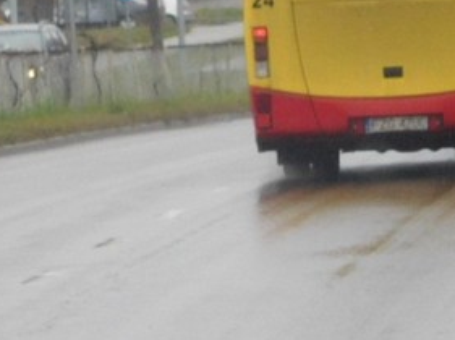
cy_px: -16
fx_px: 7575
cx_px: 162
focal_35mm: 577
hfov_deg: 3.4
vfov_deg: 2.6
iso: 400
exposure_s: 1/200
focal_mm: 32.1
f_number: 5.3
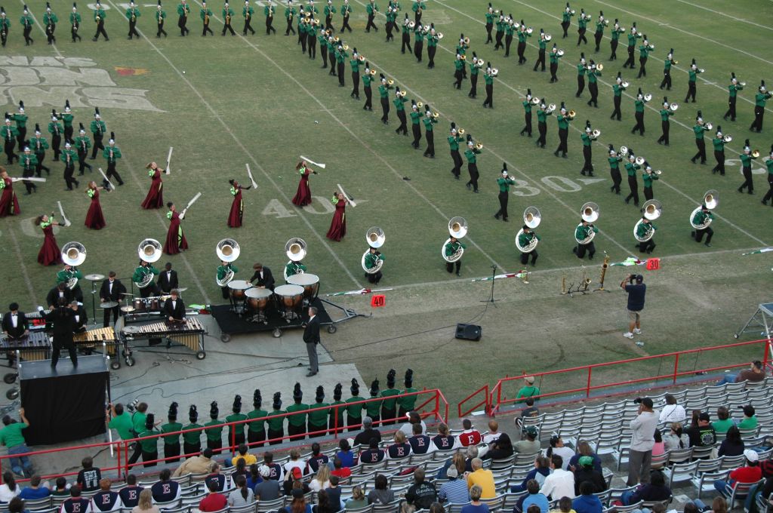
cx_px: 386
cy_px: 256
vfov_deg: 20.6
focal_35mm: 66
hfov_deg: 30.5
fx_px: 1415
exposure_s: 1/100
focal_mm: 44
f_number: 5
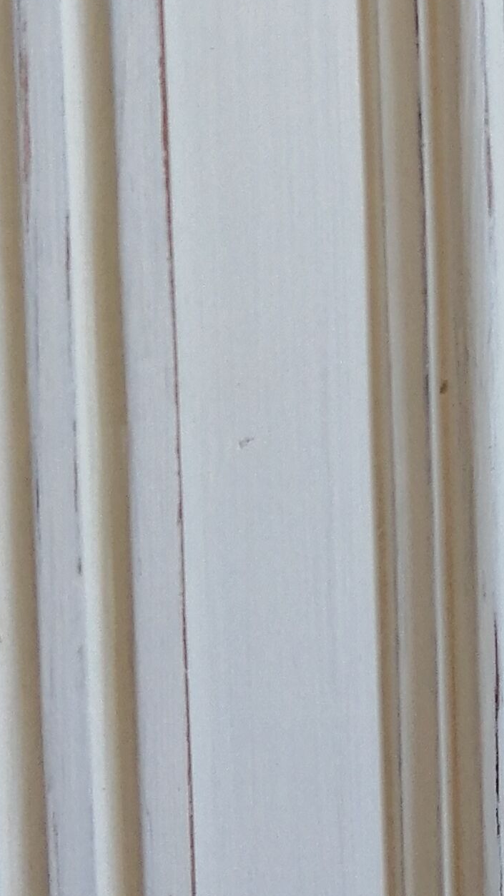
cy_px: 219
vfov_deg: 22.5
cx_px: 709
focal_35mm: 94
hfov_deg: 12.4
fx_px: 2234
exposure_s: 1/33.3
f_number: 1.8
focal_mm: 3.46
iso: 64
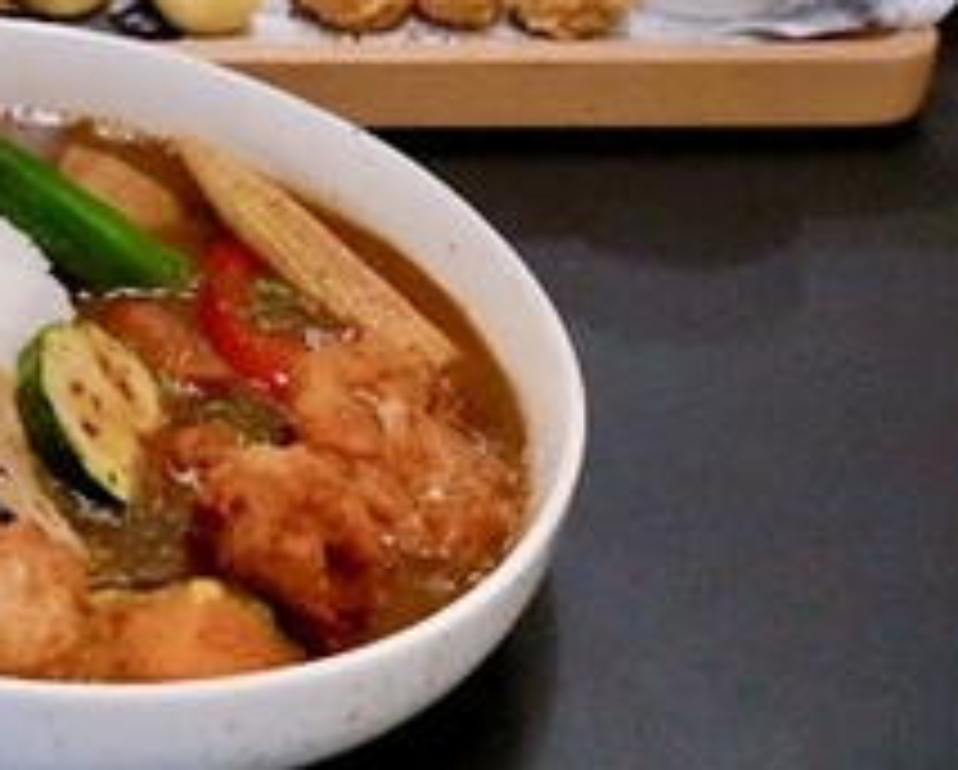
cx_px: -661
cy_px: -248
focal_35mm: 127
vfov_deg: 11.8
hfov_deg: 13.8
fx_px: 3606
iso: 6400
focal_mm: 34
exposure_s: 1/80
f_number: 5.6
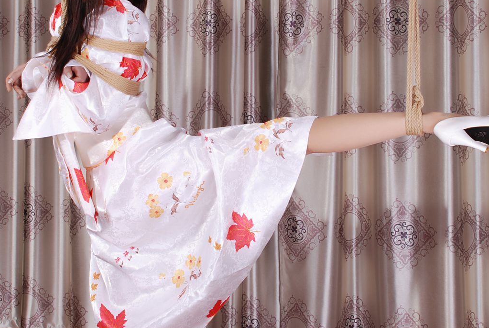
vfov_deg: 22.1
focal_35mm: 61
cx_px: 211
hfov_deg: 32.8
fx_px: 830
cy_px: 81
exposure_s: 1/8
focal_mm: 26
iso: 100
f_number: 8
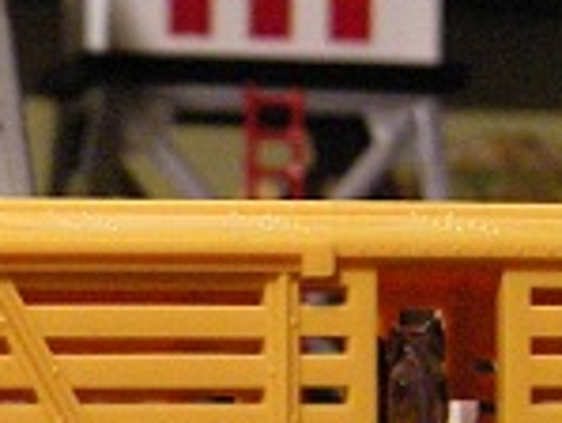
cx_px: -264
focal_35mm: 188
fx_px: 3055
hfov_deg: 10.2
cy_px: 593
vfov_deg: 7.8
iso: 400
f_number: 2.7
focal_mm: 7.5
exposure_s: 1/18.6
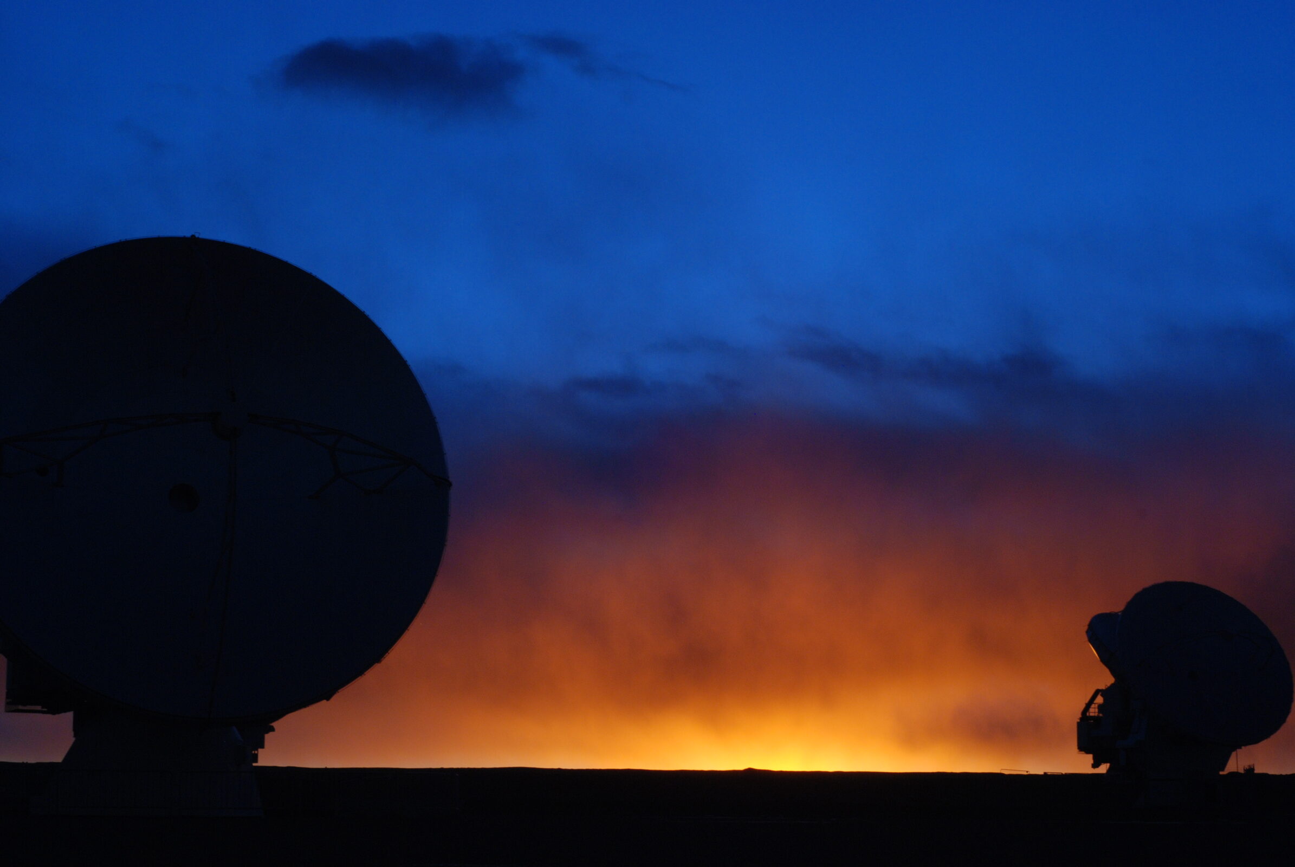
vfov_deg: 18.2
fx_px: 2701
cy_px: 434
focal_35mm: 75
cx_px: 648
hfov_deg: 27.0
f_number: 16
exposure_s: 1/100
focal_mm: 50
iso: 400
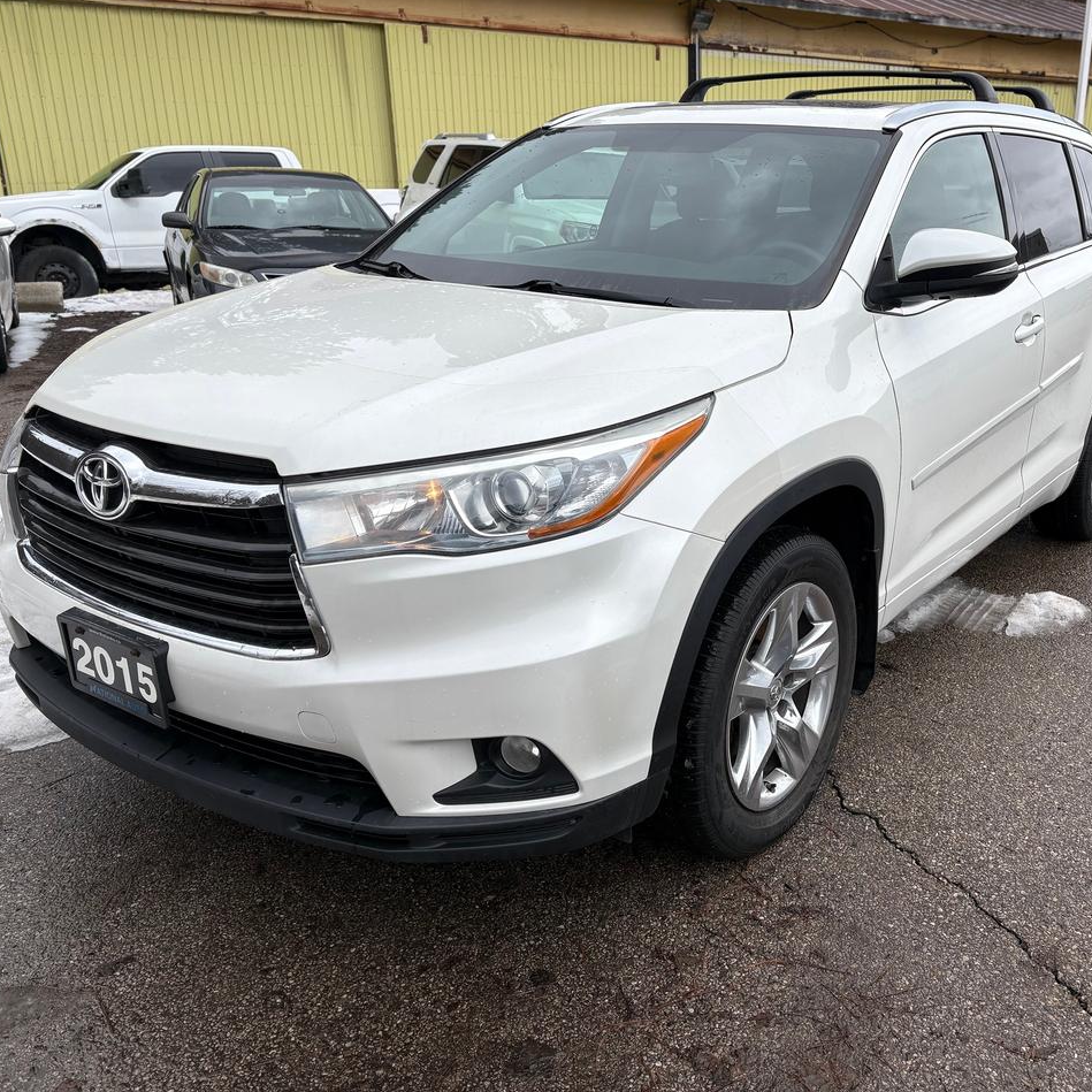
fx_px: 1106
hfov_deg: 51.6
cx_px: 728
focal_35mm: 31
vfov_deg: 52.5
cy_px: 541
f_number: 1.6
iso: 50
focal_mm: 5.96
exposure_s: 1/1311
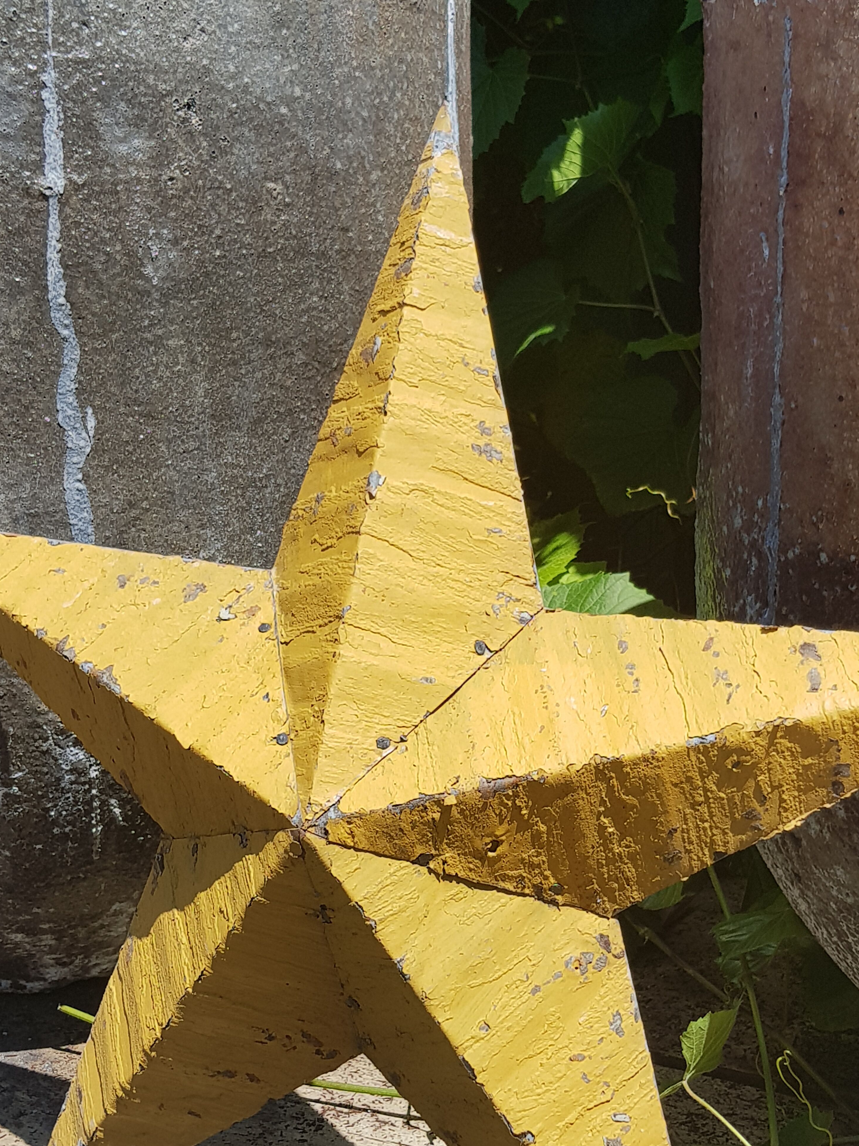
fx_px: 893
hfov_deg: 51.4
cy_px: 586
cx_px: 430
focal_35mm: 27
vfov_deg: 65.3
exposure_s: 1/1684
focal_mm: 4.2
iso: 40
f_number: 1.7
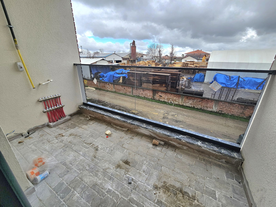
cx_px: 138
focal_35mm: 13
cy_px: 104
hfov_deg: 106.2
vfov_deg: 89.9
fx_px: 104
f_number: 2.2
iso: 50
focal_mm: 2.2
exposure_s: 1/455
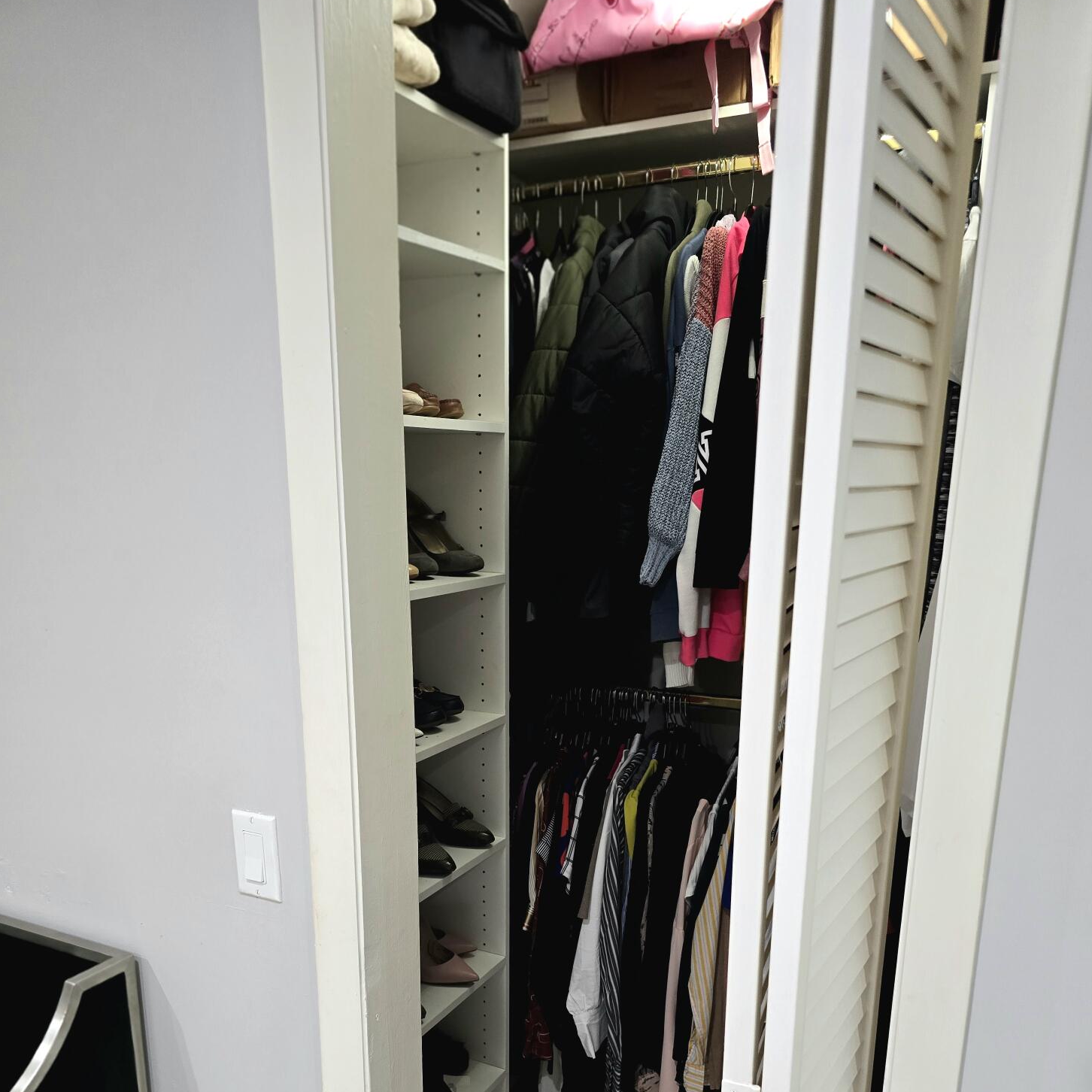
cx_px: 560
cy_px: 742
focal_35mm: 28
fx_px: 999
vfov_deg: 55.9
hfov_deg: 57.3
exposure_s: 1/120
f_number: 1.7
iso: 400
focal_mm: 6.3
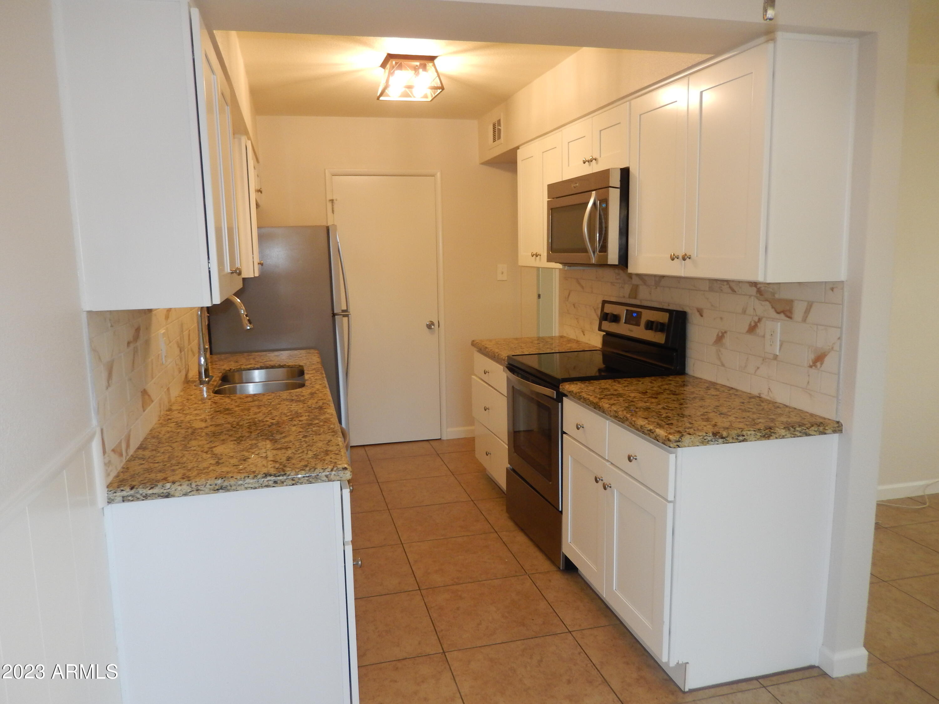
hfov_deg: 69.4
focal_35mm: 25
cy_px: 352
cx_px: 470
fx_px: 678
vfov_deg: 54.9
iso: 200
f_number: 3.4
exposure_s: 1/30
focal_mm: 4.5
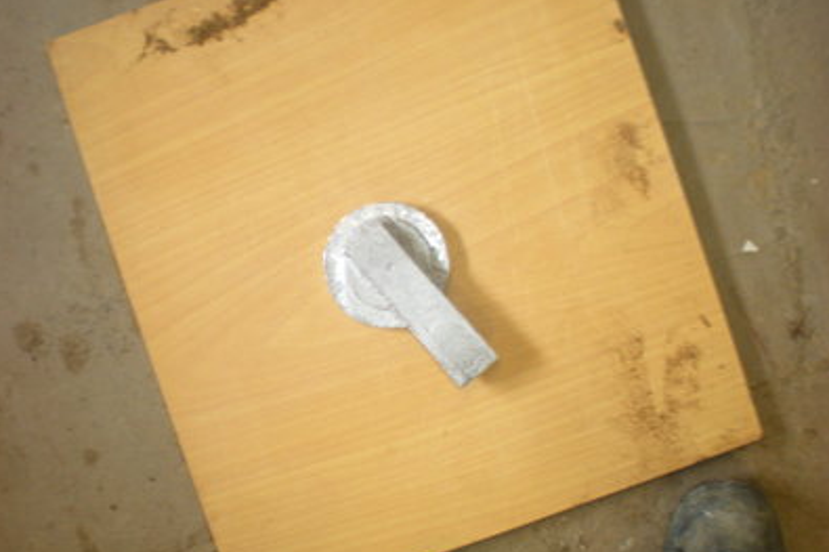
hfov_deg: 48.5
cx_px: 411
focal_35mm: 40
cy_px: 273
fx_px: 921
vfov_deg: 33.4
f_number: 3.1
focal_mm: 6.3
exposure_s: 1/13.5
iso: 200
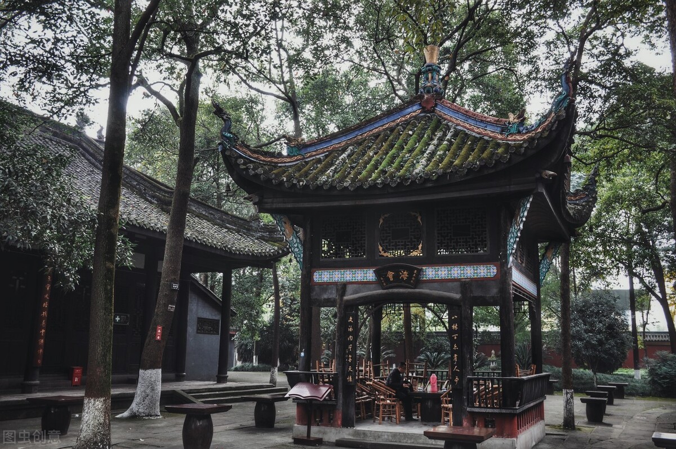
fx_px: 647
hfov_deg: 55.2
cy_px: 224
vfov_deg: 38.3
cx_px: 338
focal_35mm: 34
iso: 200
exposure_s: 1/50
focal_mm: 23
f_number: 7.1
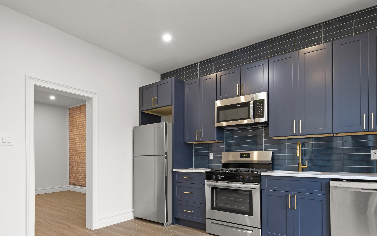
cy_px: 152
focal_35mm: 21
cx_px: 162
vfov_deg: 56.3
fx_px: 216
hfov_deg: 81.8
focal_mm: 16
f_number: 16
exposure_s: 1/1.25
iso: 500
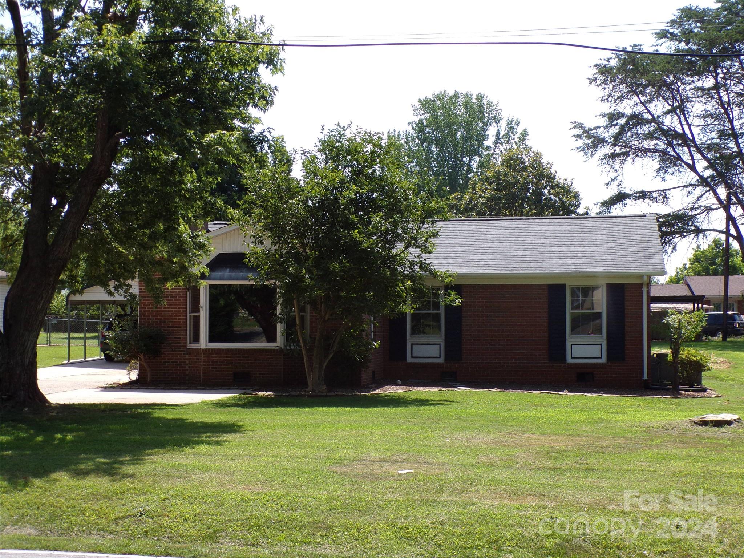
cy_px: 279
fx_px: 1204
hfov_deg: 34.3
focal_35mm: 56
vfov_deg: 26.1
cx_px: 372
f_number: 5.3
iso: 80
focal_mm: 10.1
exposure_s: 1/300
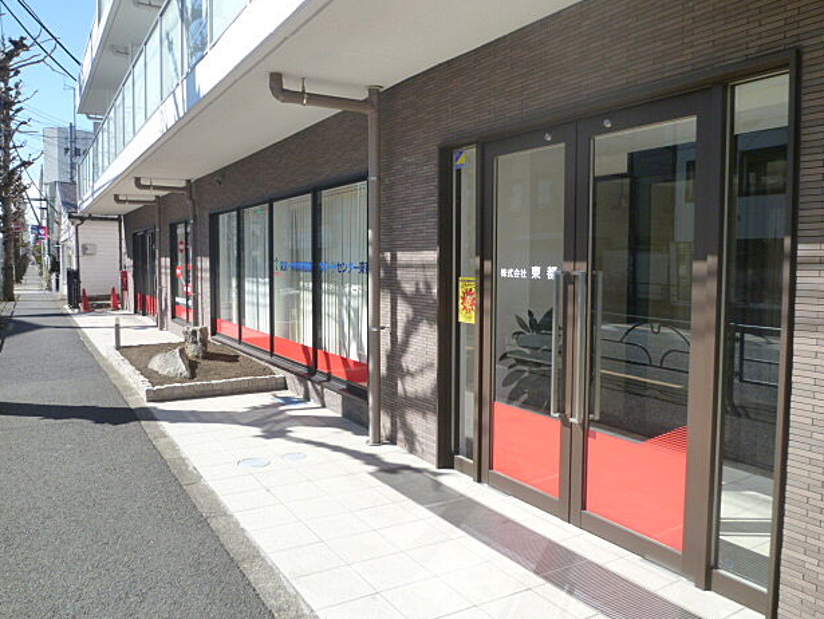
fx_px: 619
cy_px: 303
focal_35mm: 26
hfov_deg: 67.3
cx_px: 403
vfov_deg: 53.1
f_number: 4
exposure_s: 1/320
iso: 125
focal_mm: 4.5
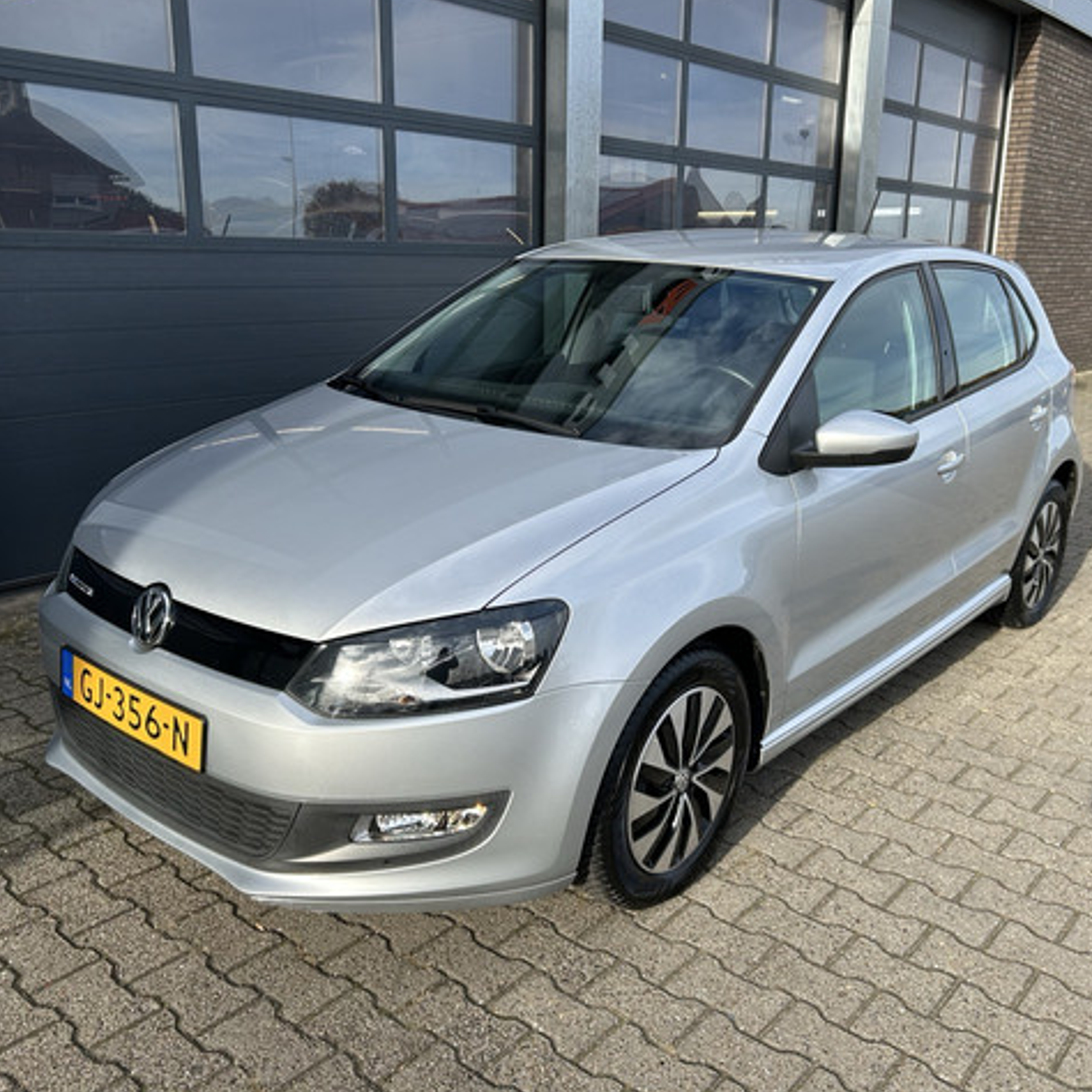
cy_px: 541
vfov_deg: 52.5
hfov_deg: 52.5
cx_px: 569
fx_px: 1106
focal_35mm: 31
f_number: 1.5
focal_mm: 5.7
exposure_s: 1/1621
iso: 50
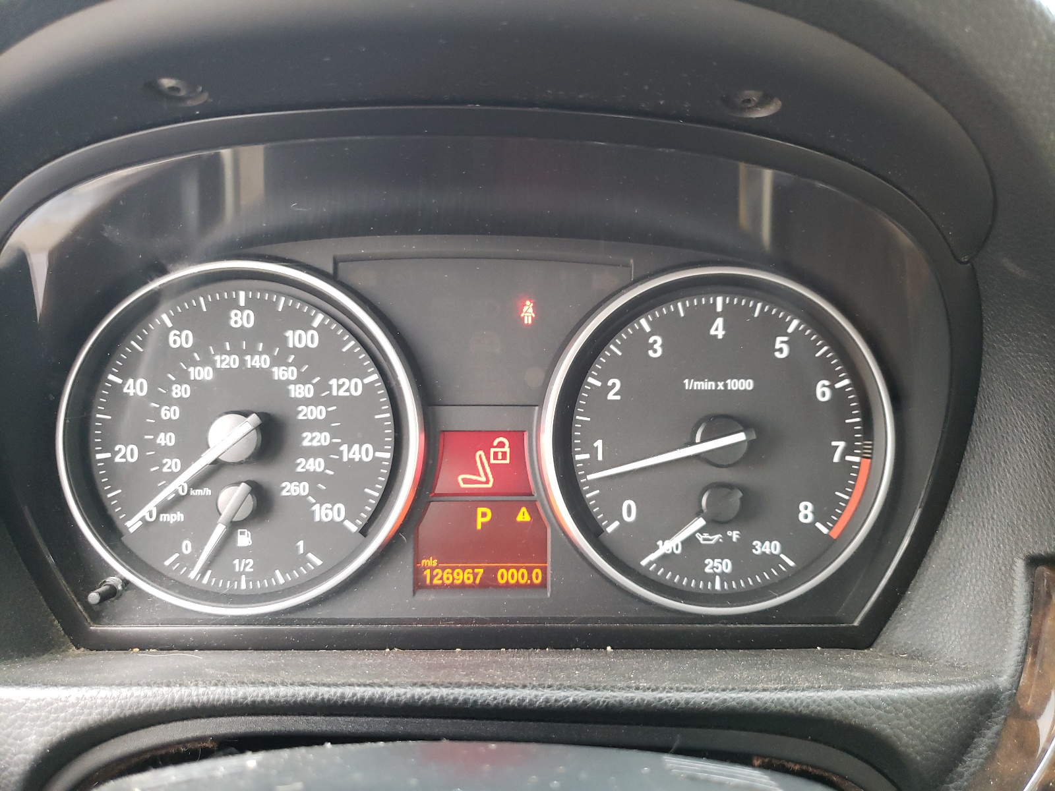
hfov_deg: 67.3
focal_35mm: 26
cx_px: 528
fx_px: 792
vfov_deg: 53.1
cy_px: 396
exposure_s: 1/60.2
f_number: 1.5
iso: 209
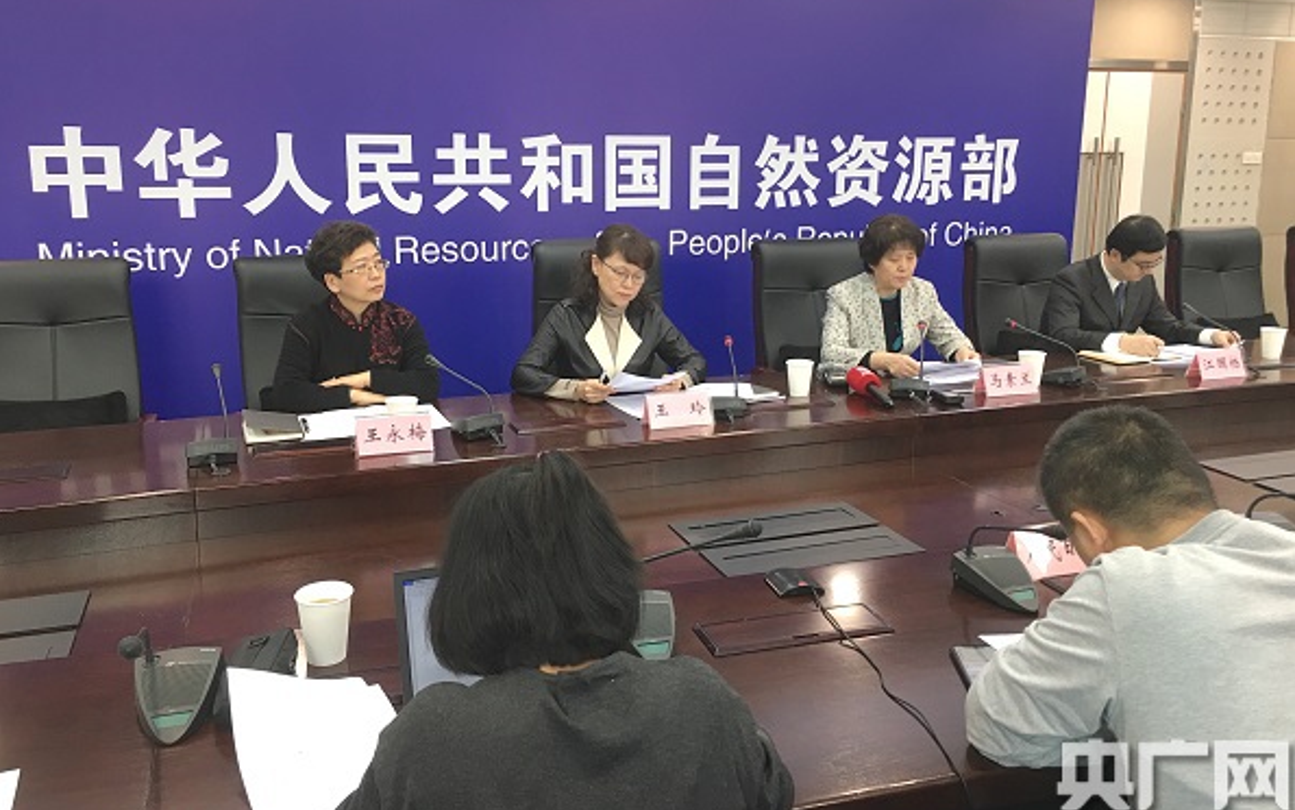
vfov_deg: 40.5
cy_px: 353
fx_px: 1094
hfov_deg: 61.2
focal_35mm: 31
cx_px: 651
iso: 50
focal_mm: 4.15
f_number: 2.2
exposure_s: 1/17
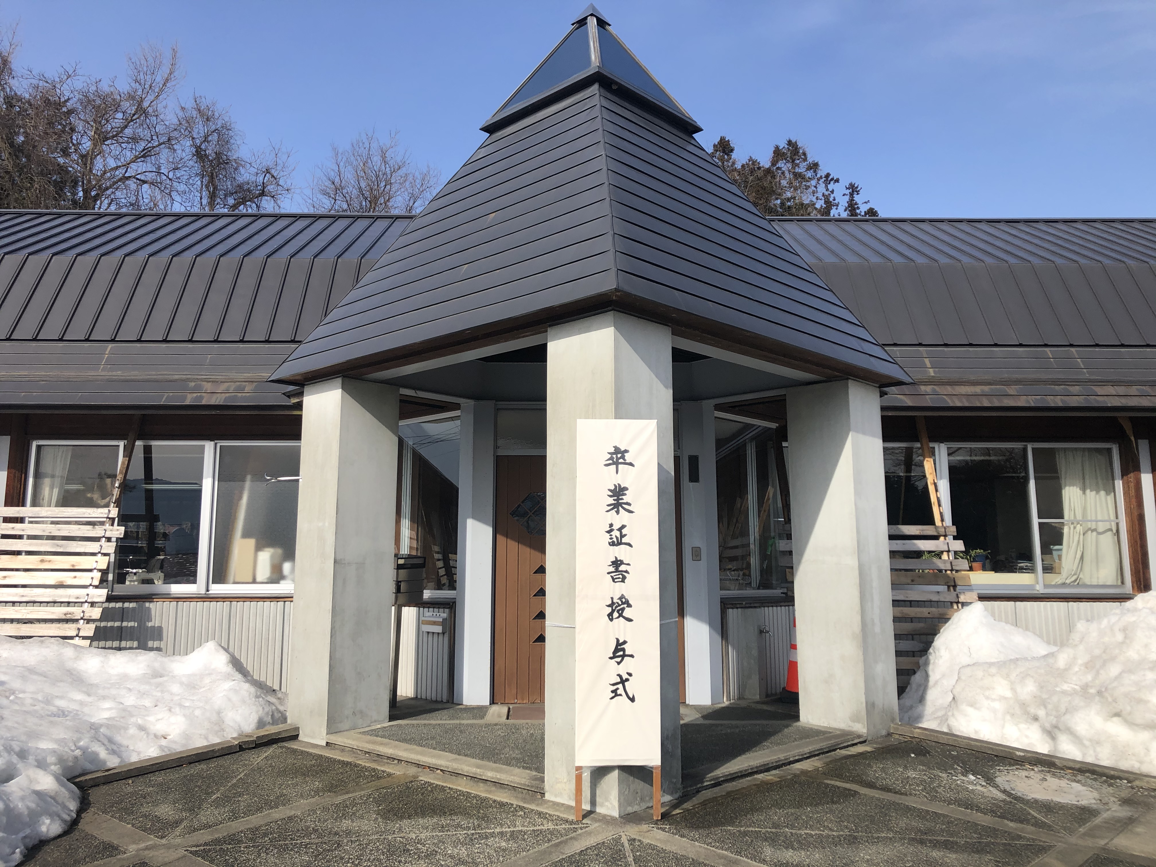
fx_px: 935
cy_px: 434
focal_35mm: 28
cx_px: 578
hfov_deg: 63.4
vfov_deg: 49.7
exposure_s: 1/2183
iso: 20
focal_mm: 3.99
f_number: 1.8
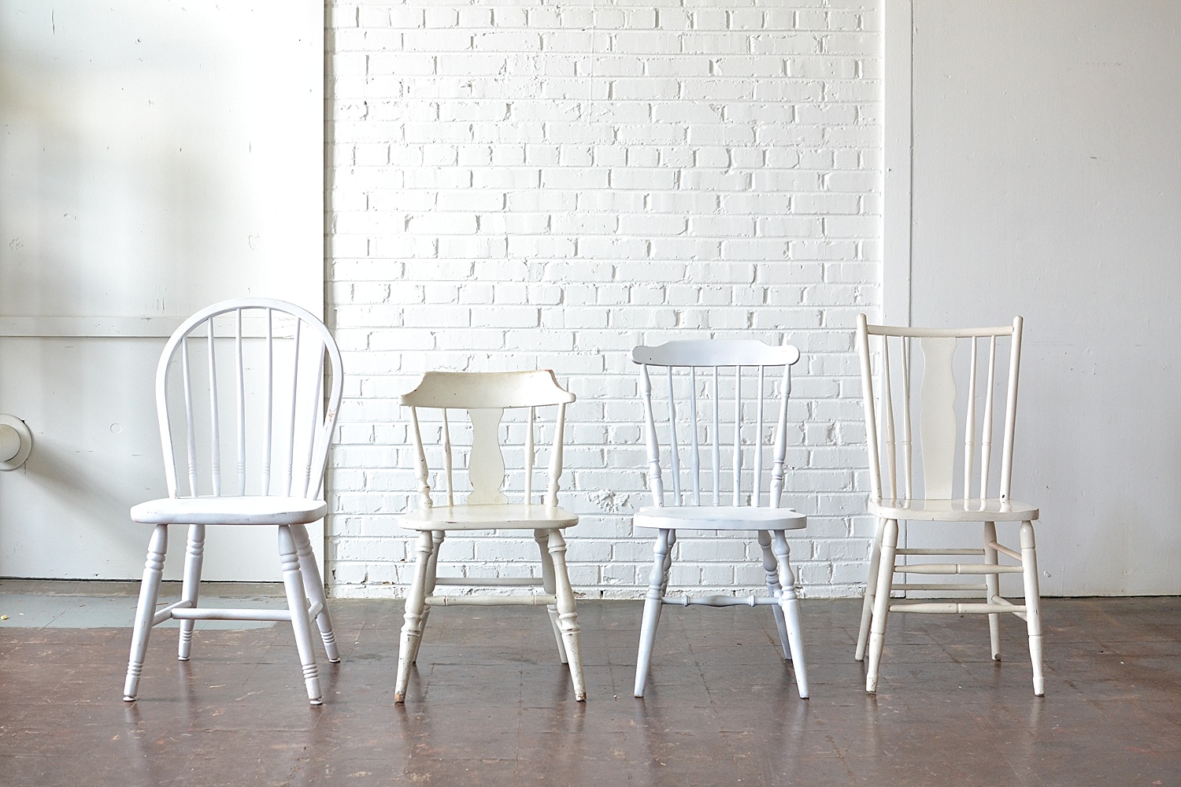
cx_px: 590
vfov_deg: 25.8
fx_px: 1722
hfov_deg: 37.9
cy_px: 394
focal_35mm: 52
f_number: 3.5
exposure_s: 1/160
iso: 1600
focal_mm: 35
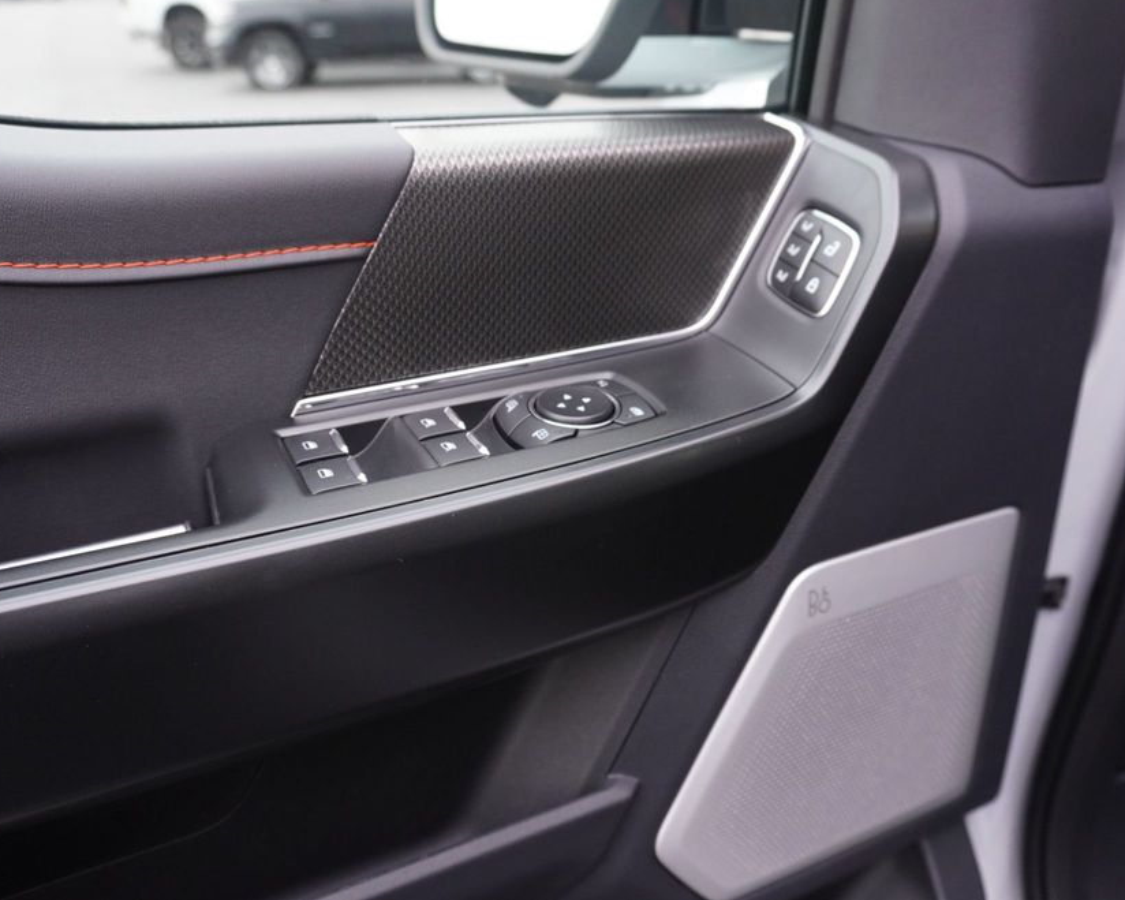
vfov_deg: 51.5
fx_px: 932
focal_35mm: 28
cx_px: 569
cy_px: 437
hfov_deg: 62.2
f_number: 4
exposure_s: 1/60
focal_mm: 16
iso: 1600
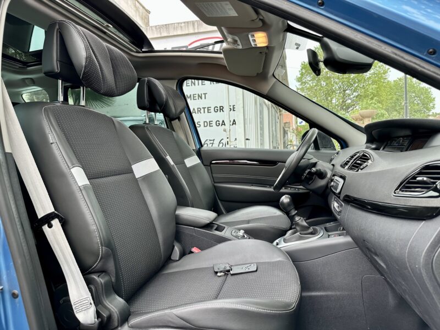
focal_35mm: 24
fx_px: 305
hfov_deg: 71.6
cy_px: 165
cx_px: 220
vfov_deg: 56.8
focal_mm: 6.86
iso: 80
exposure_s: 1/224
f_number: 1.78
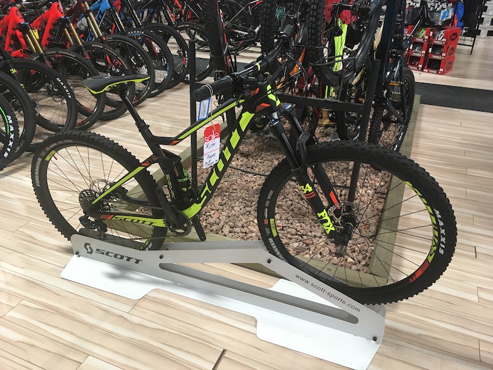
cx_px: 246
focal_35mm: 29
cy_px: 185
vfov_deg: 48.2
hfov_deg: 61.7
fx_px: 413
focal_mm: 4.15
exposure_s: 1/30
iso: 125
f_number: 2.2
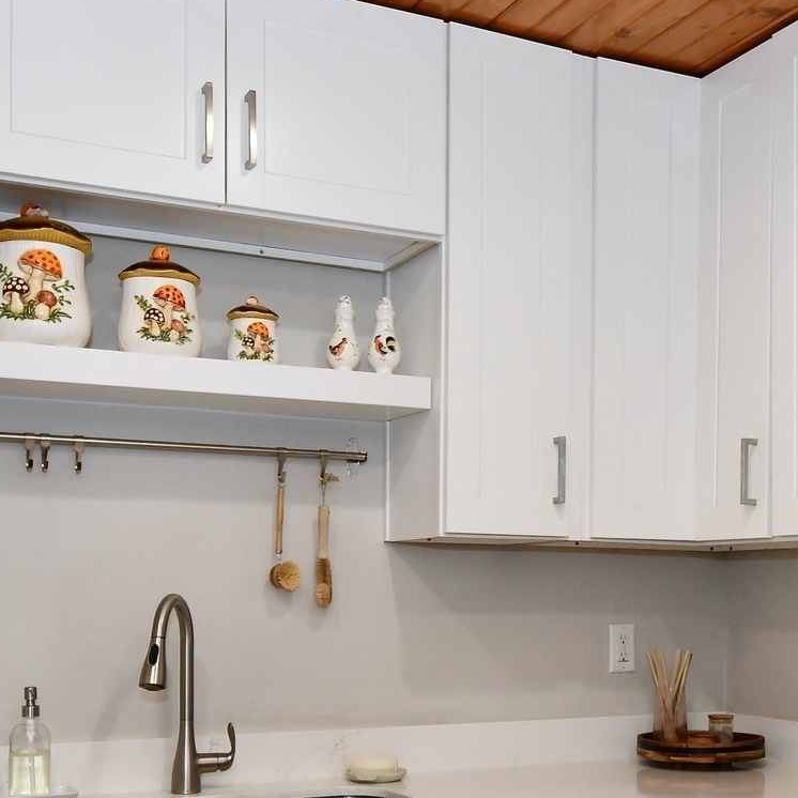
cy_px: 610
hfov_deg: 34.1
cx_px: 573
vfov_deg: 33.9
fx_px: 1278
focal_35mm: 49
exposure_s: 1/80
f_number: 6.3
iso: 640
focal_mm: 14
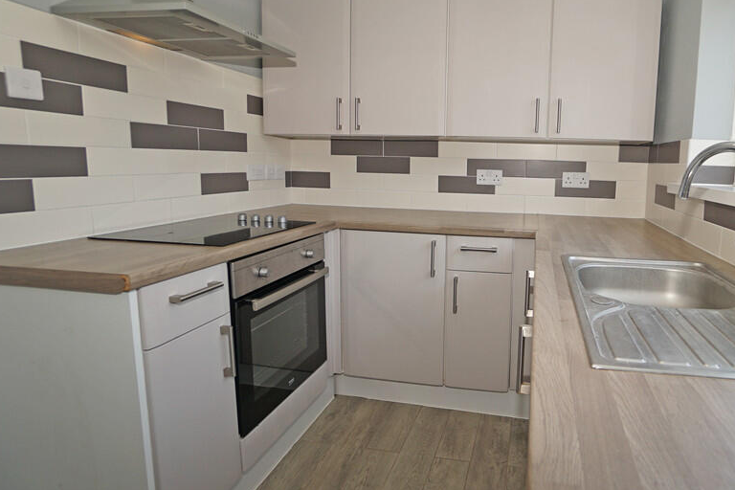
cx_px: 484
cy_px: 223
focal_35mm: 20
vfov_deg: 61.8
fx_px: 408
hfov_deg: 81.4
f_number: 4
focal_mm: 10
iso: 125
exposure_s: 1/160
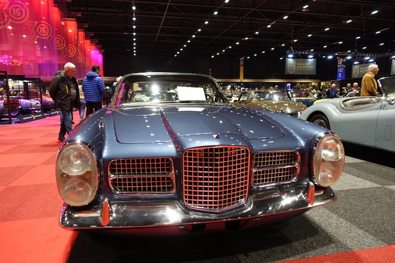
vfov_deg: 53.1
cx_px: 198
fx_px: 263
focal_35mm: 24
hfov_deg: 73.7
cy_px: 132
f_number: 1.8
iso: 250
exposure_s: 1/30
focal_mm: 8.8
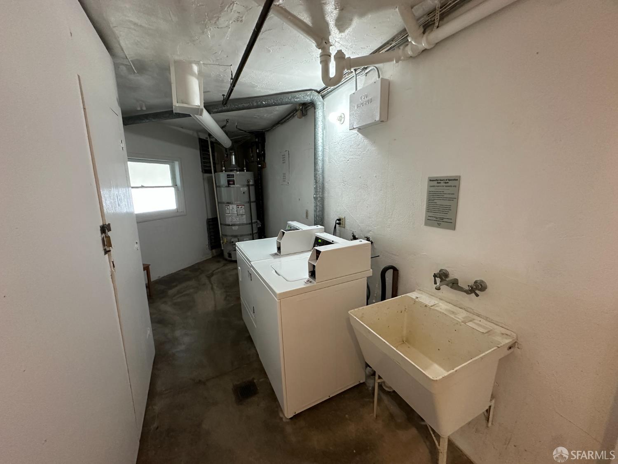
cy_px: 232
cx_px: 309
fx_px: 250
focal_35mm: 14
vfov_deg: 85.7
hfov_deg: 102.1
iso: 400
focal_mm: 2.22
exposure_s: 1/60
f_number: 2.2
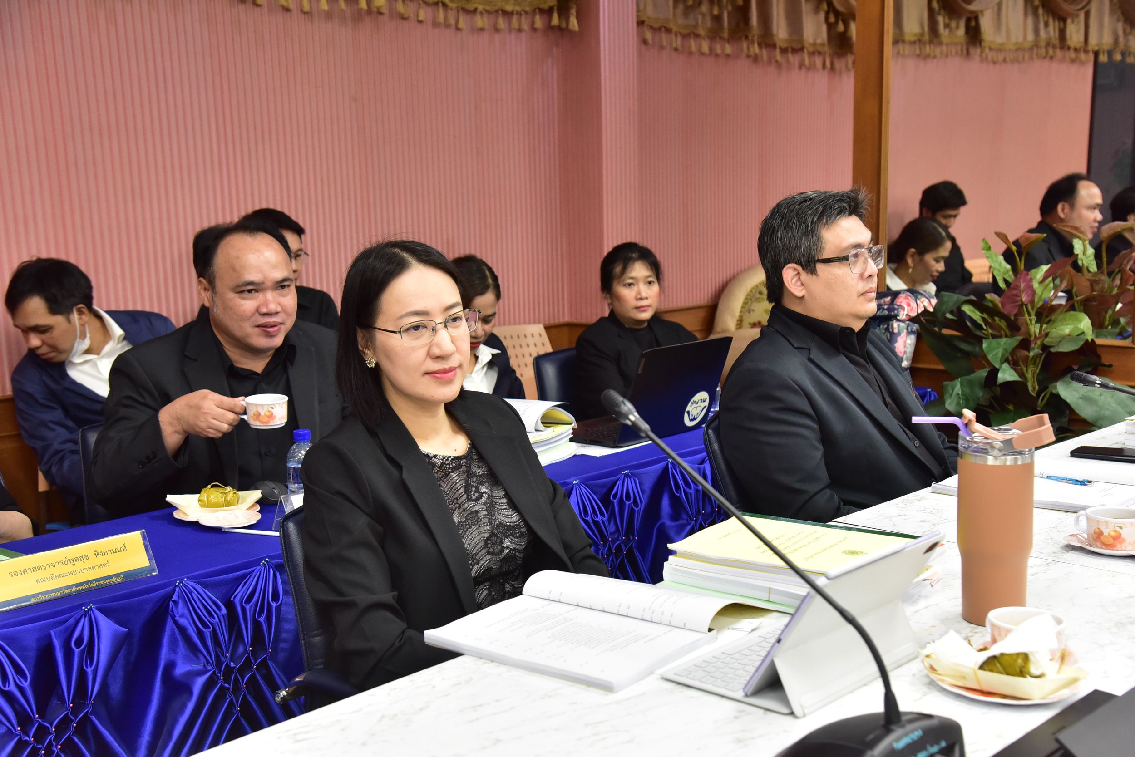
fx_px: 1451
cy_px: 378
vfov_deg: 29.3
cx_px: 568
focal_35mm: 46
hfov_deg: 42.7
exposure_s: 1/125
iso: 2500
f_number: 5.6
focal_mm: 46
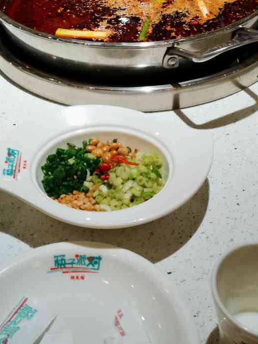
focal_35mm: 49
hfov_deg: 29.7
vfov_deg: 38.6
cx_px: 135
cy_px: 126
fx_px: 487
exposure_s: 1/100
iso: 80
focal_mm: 4.75
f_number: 1.8
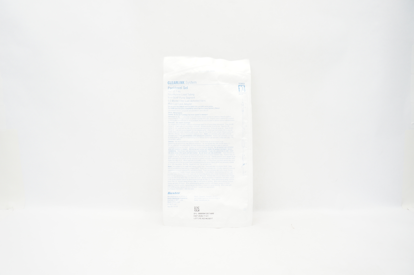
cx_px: 207
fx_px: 310
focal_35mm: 27
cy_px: 138
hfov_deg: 67.4
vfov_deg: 47.8
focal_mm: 18
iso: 400
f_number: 4
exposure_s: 1/80
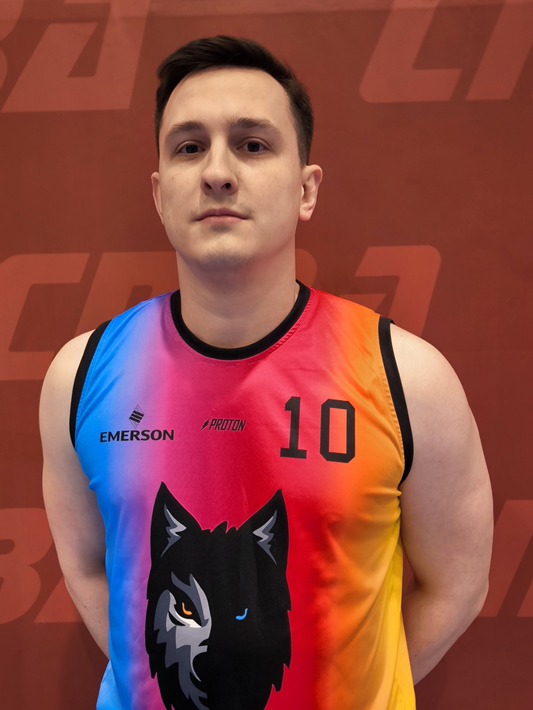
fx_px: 595
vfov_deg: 61.7
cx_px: 266
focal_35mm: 29
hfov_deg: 48.2
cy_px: 355
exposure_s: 1/50
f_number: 1.9
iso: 200
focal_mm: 6.92
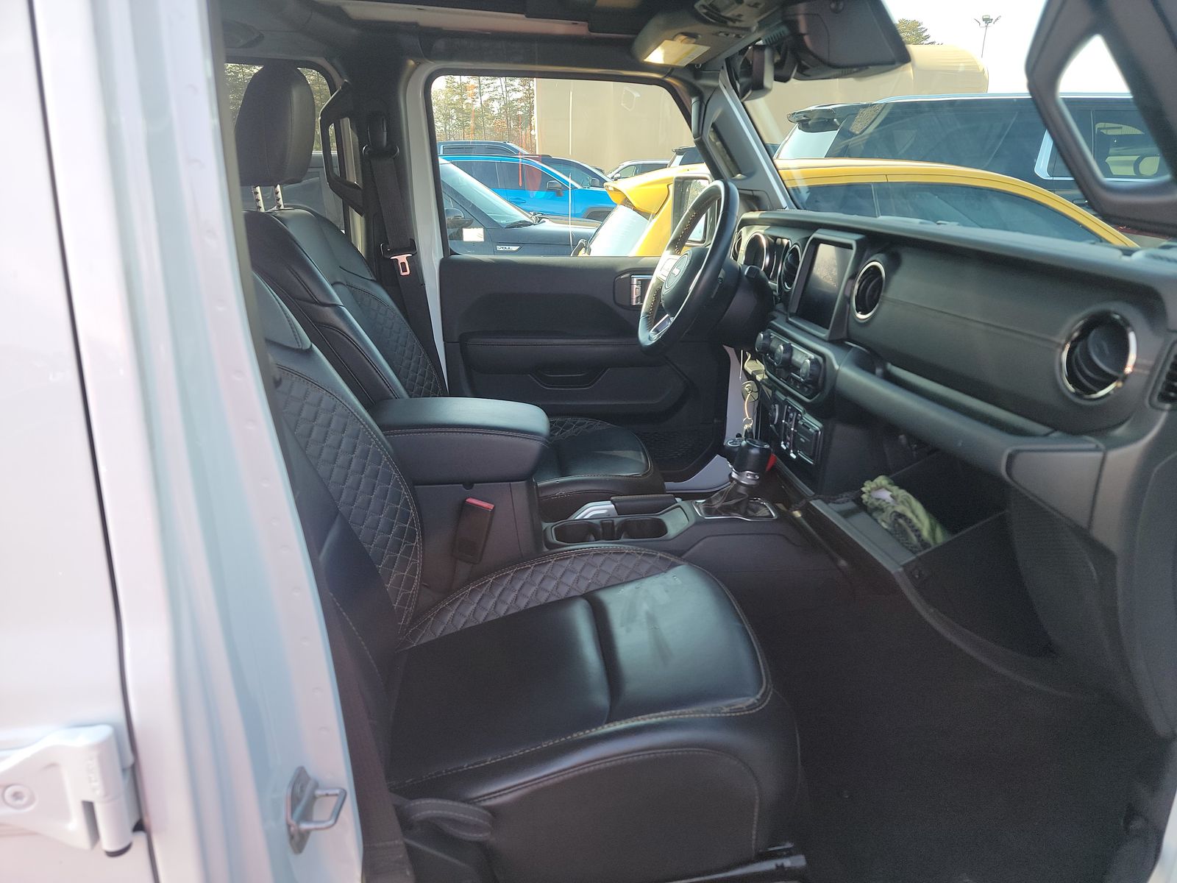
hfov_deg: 71.6
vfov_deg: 56.8
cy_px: 442
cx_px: 588
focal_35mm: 24
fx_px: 816
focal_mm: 6.7
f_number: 1.8
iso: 60
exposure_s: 1/119
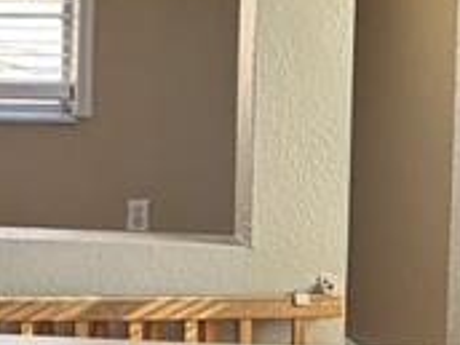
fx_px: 1900
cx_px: -476
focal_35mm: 143
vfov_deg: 10.3
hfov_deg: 12.2
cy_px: 11
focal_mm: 6.76
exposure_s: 1/121
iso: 125
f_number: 1.78
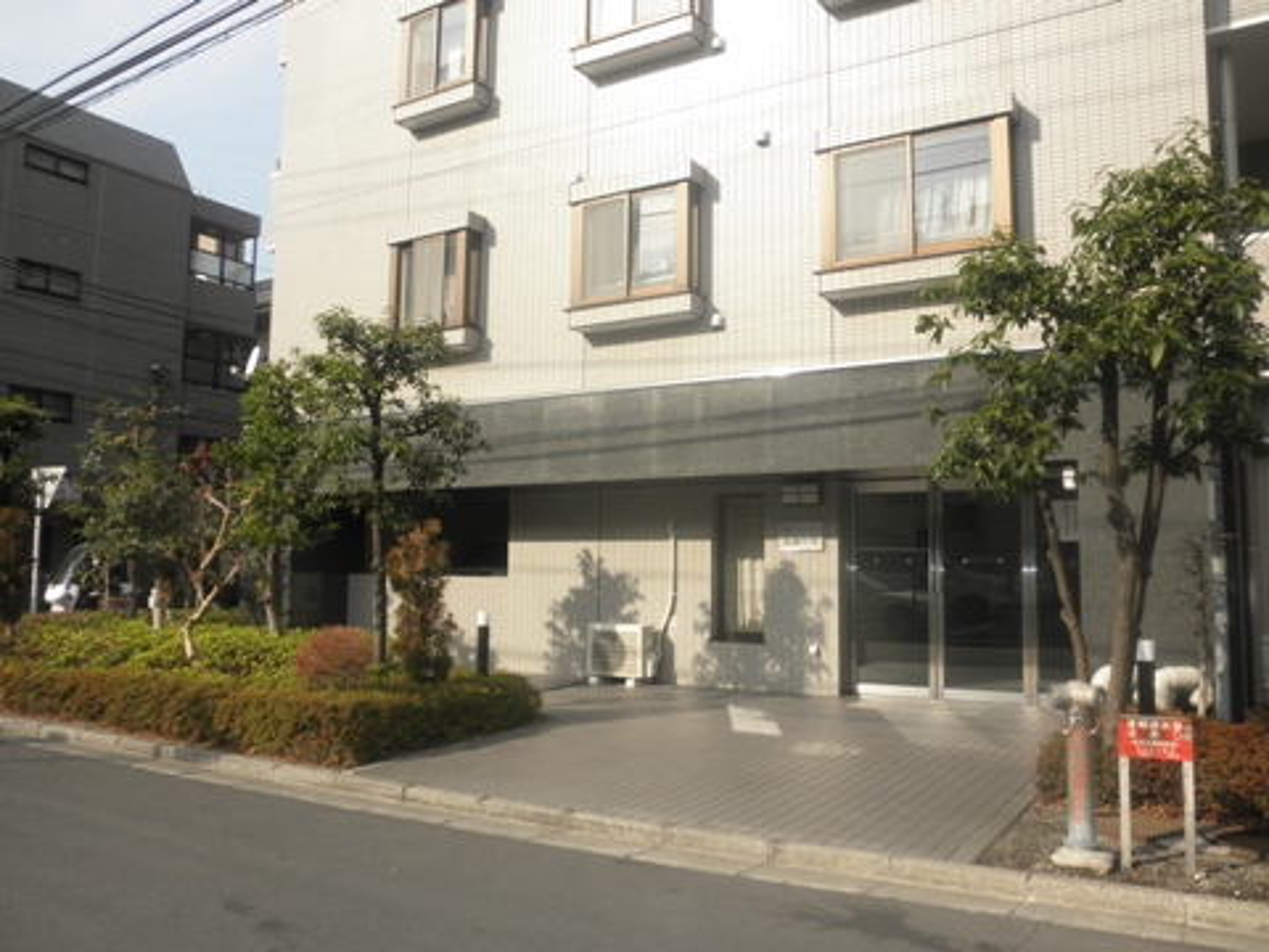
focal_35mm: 28
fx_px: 1026
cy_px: 476
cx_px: 634
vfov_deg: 49.7
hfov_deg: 63.4
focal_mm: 5
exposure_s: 1/400
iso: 64
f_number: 3
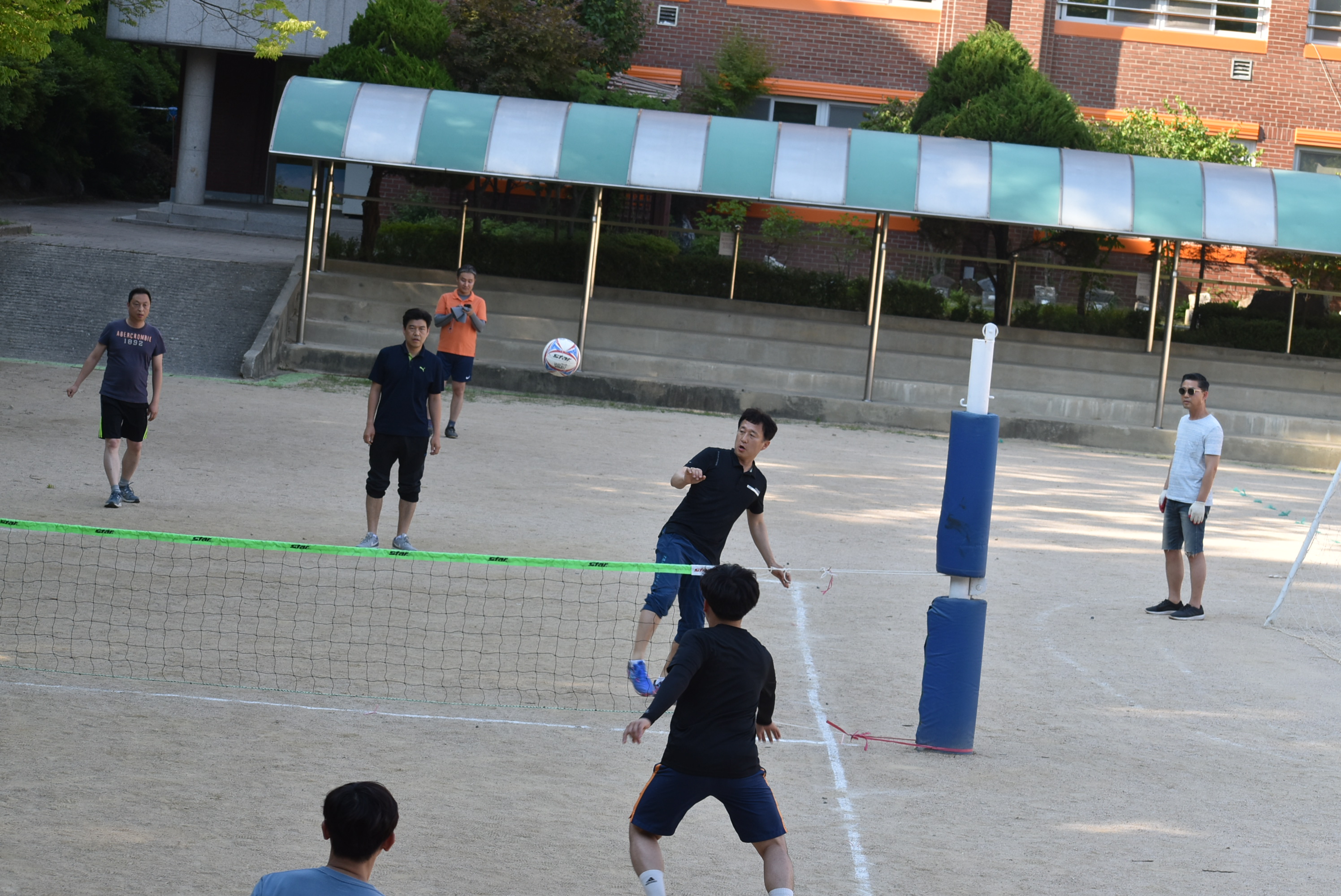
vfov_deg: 13.1
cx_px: 670
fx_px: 3914
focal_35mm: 105
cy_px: 448
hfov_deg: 19.4
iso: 360
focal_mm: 70
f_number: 8
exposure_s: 1/250
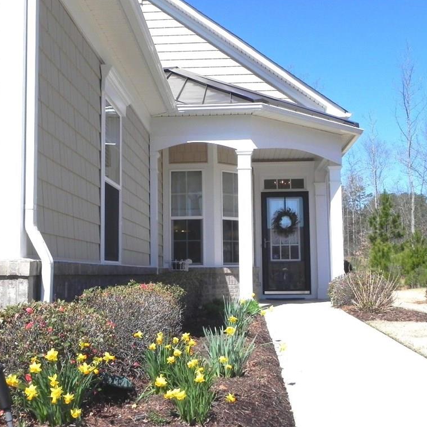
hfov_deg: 38.3
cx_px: 216
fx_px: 614
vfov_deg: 38.3
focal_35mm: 44
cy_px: 212
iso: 160
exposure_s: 1/474
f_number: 7.1
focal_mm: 6.6
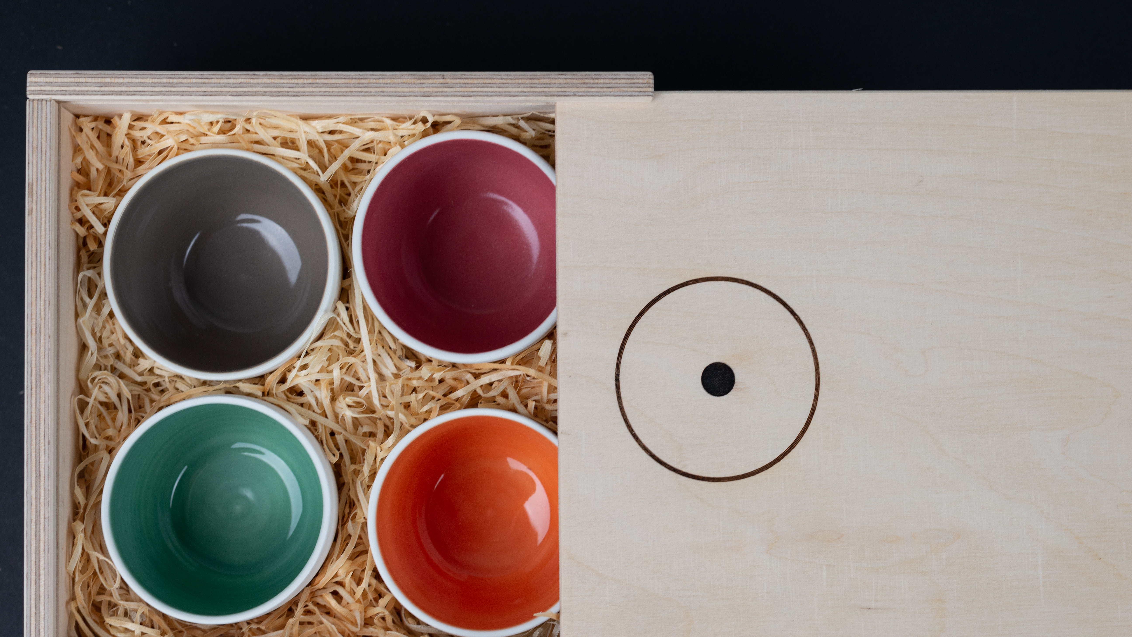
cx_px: 581
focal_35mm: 61
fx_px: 1831
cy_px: 374
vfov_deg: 19.7
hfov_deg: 34.4
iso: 640
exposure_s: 1/125
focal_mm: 50
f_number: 6.3
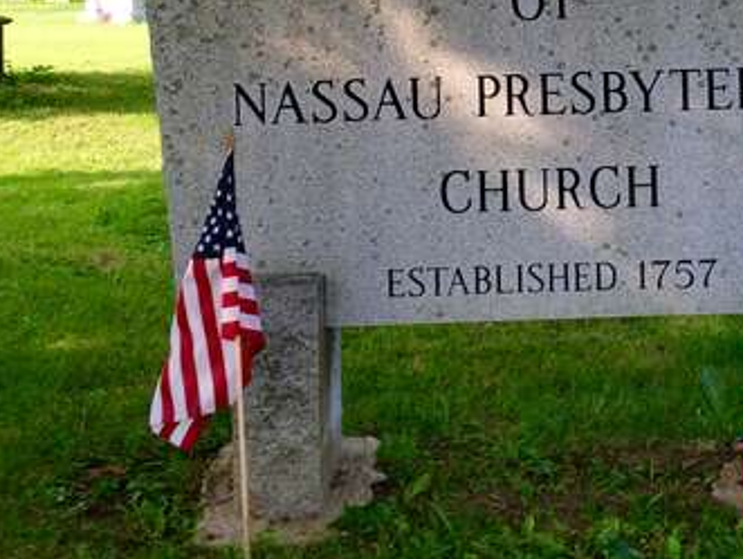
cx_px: 521
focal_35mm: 70
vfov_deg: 20.1
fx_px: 1504
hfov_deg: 27.5
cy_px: -54
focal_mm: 4.15
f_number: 2.2
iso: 32
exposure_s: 1/165
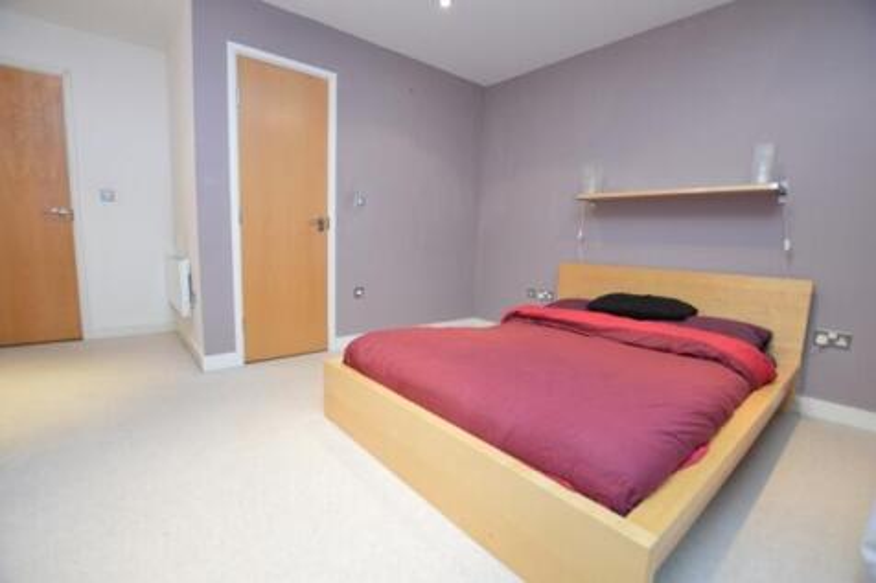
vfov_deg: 77.3
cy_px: 292
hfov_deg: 100.4
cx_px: 438
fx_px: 365
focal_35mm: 15
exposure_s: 1/60
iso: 1000
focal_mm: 10
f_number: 3.5
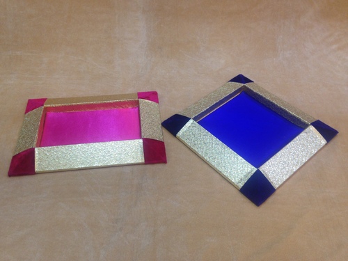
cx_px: 174
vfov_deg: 42.9
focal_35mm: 33
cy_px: 130
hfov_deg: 55.4
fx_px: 332
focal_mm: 4.12
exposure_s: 1/30
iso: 50
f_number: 2.4
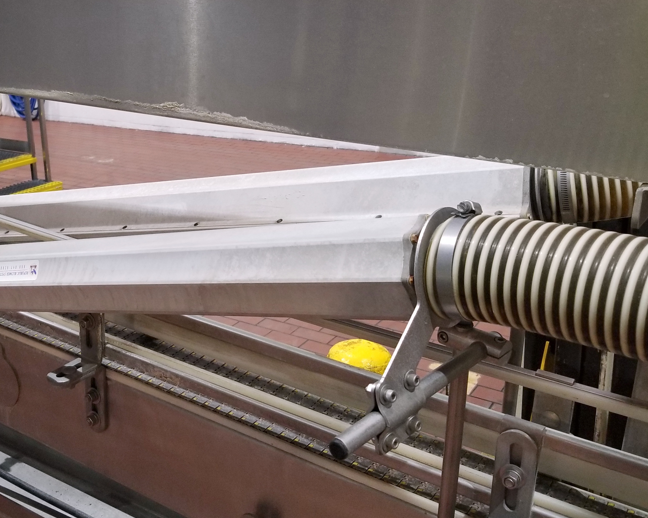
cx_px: 205
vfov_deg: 37.3
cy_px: 222
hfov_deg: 45.0
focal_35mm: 40
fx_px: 767
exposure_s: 1/30
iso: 200
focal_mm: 4.25
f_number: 1.7
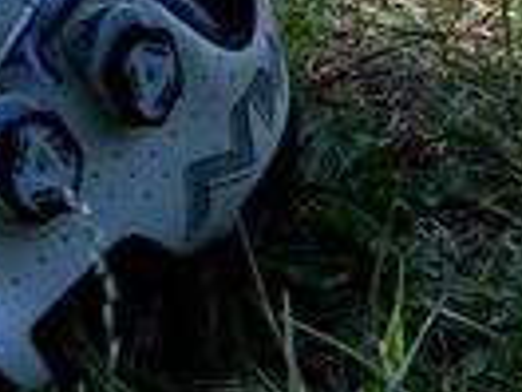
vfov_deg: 8.5
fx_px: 2383
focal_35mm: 158
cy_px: -566
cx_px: -91
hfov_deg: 12.2
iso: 32
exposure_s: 1/1808
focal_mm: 4.25
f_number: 1.8
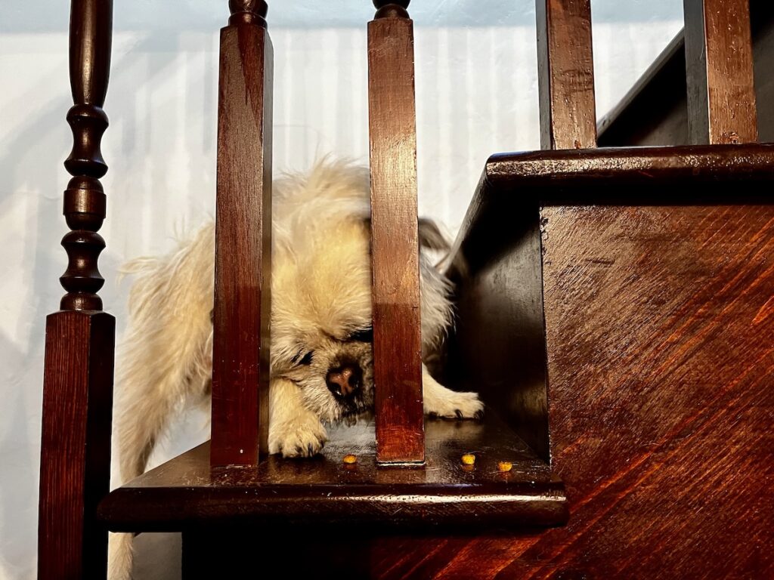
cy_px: 290
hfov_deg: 67.3
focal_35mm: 26
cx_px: 387
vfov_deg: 53.1
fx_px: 581
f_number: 1.5
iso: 400
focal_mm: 5.7
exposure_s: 1/40
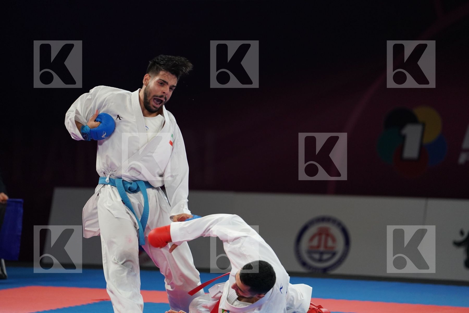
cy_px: 156
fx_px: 2605
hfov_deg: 10.3
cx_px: 234
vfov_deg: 6.9
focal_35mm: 200
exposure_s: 1/1000
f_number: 2.8
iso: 2000
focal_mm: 200
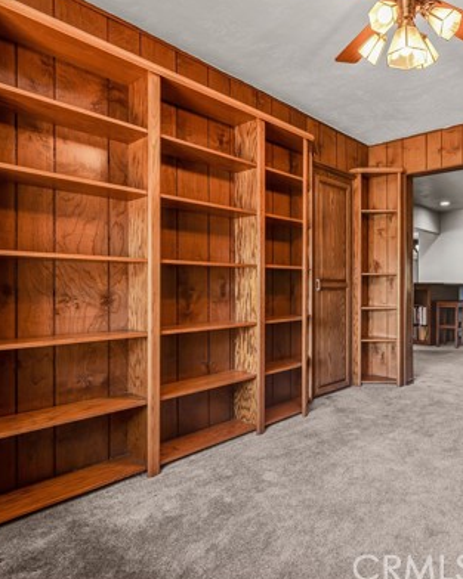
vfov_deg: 72.6
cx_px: 337
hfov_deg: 58.2
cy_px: 275
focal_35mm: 23
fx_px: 394
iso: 250
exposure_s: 1/10
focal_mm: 15
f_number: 8
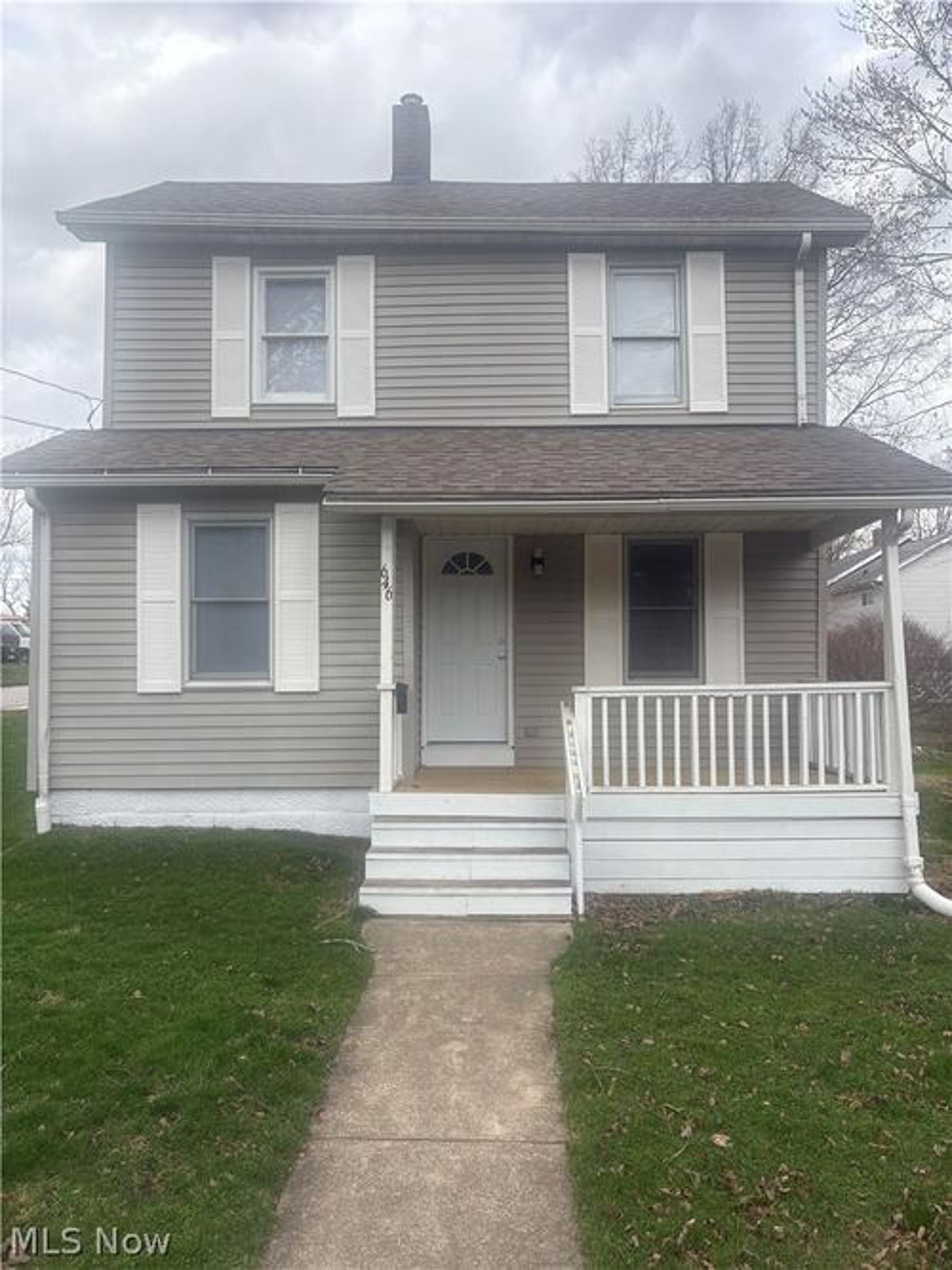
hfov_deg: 53.0
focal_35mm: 26
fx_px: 954
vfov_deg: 67.3
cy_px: 635
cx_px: 476
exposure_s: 1/1364
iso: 50
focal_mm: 5.96
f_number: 1.6
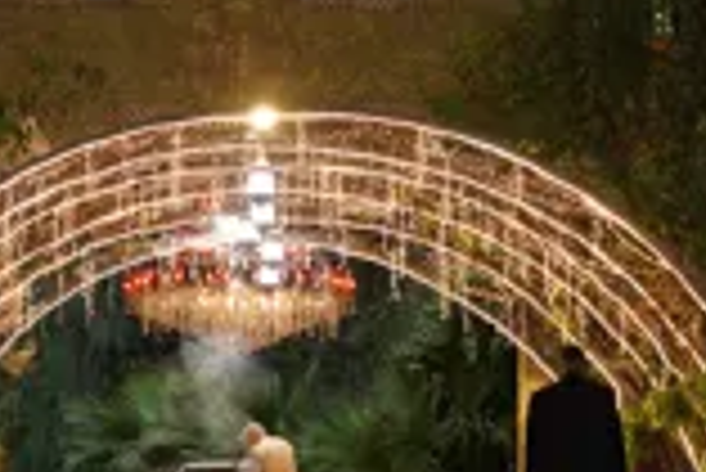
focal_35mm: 191
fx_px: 3749
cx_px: 283
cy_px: 128
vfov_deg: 7.2
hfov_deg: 10.8
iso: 400
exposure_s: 1/100
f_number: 2.2
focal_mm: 50
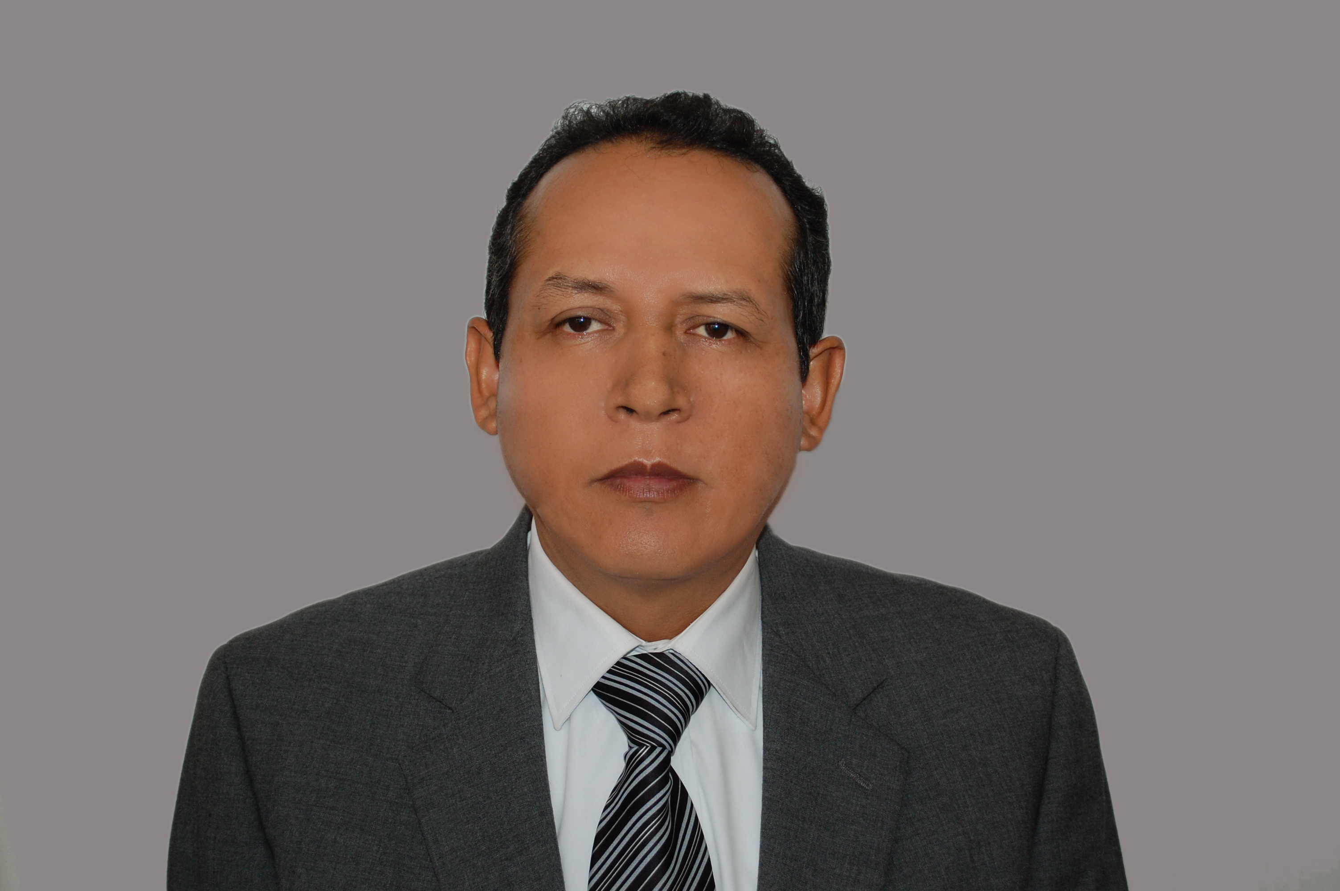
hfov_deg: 43.6
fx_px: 1673
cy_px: 446
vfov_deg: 29.8
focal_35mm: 45
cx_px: 670
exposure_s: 1/60
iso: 400
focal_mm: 30
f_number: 4.8
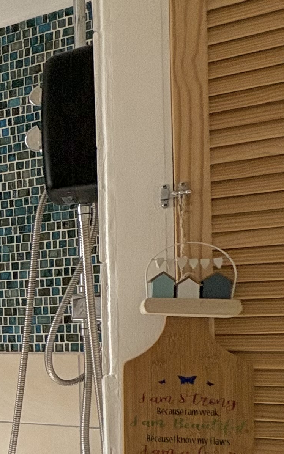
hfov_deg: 14.5
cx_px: -423
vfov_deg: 39.3
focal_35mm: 50
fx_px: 619
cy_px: 337
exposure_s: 1/327
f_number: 2.2
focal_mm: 2.22
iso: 40
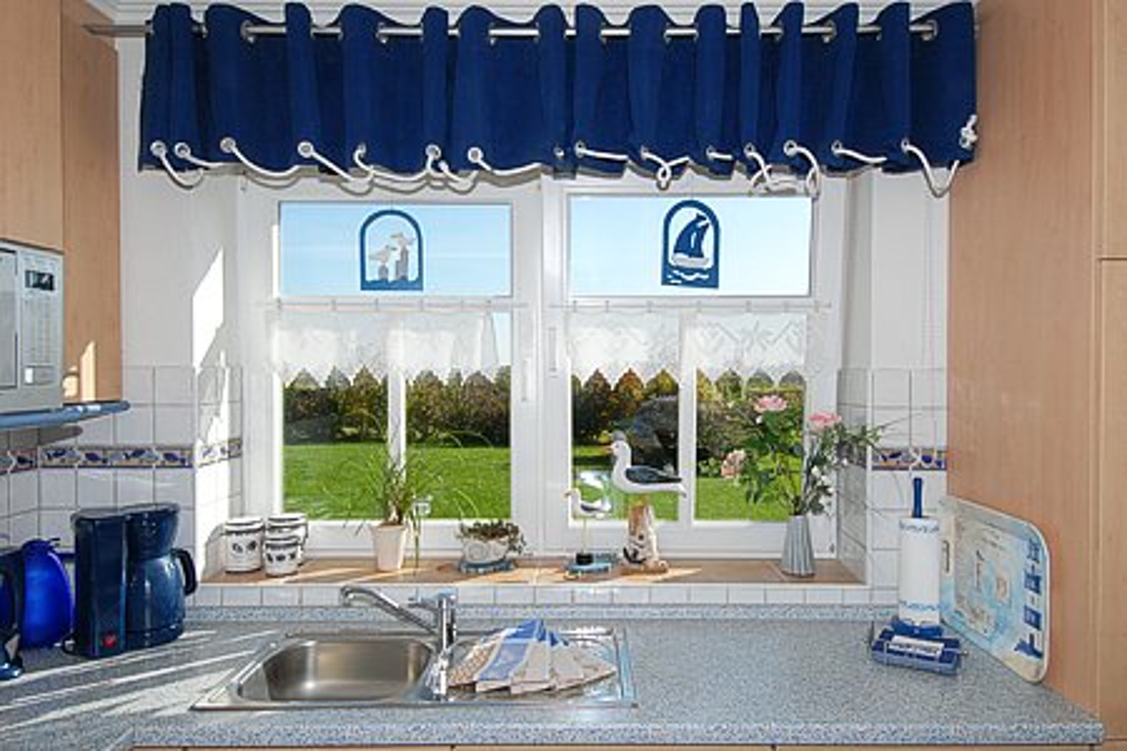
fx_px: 704
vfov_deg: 56.1
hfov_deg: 77.3
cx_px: 564
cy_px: 376
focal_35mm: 22
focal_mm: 15
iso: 400
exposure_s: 1/80
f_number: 22
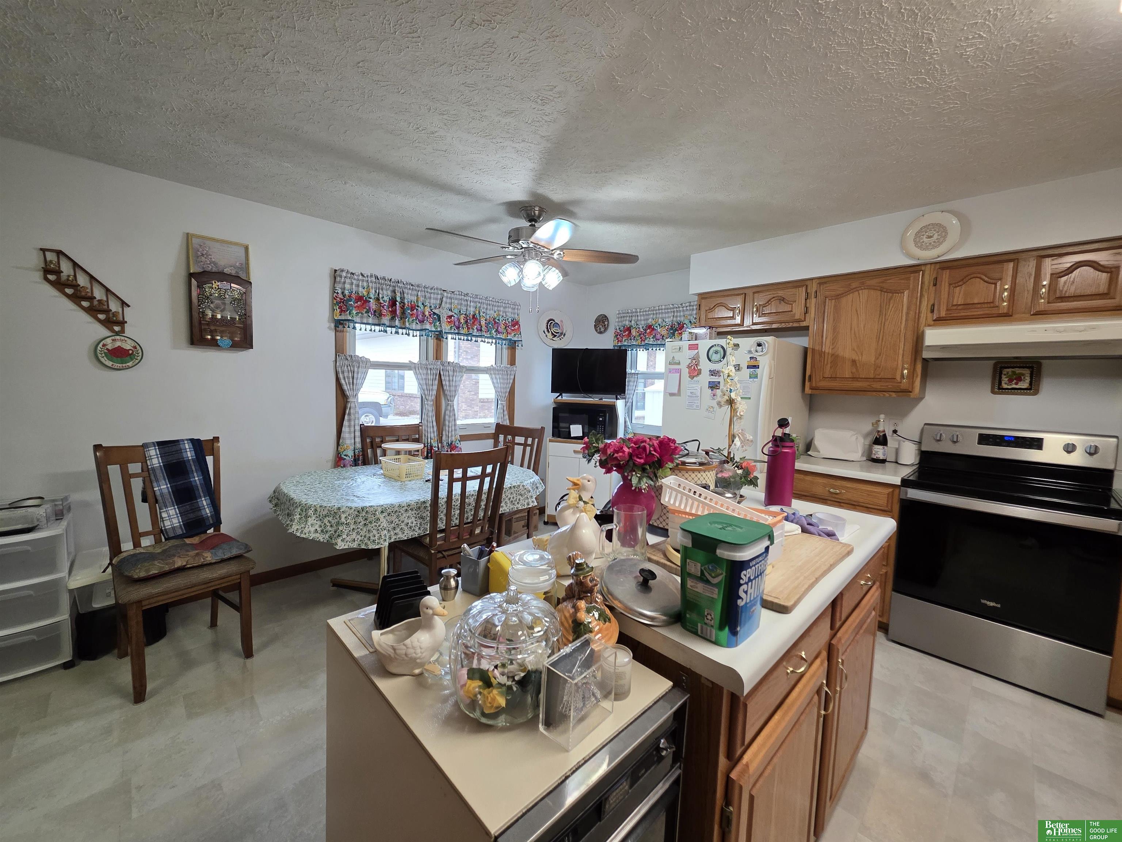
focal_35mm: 13
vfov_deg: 89.9
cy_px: 421
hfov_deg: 106.2
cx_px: 561
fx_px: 421
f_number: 1.9
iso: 160
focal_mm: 2.2
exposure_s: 1/120
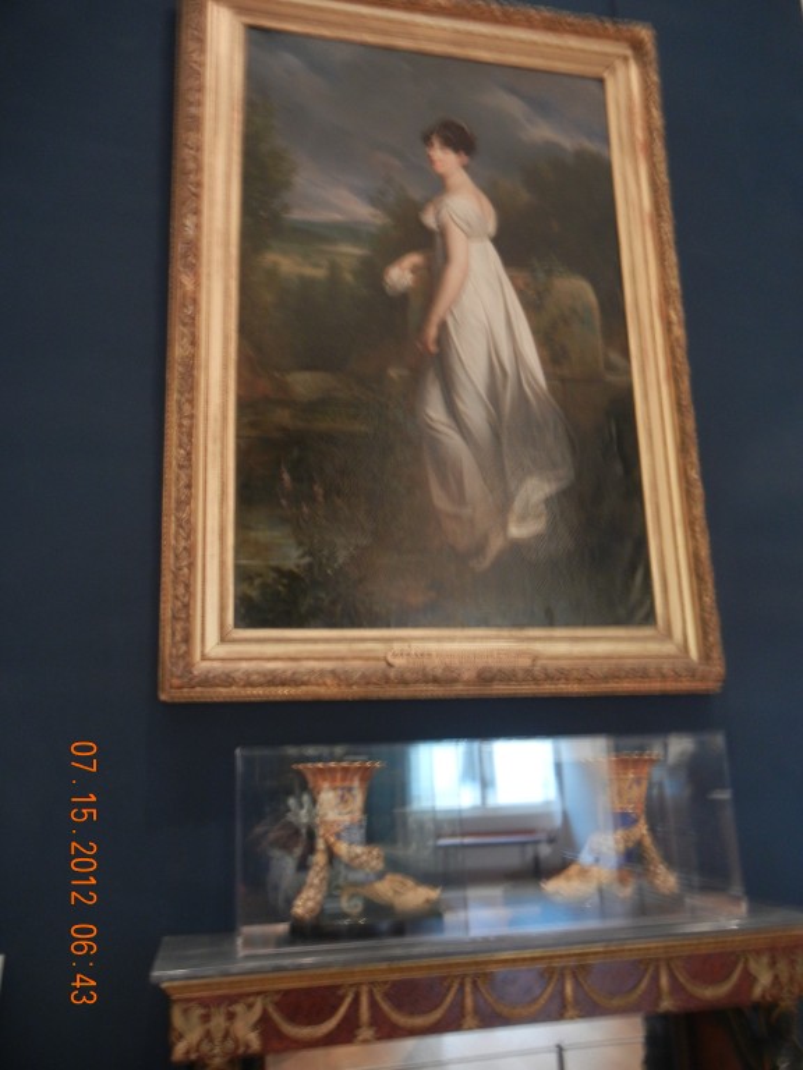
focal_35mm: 30
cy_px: 535
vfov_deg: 60.0
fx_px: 928
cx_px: 402
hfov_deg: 46.8
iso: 252
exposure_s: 1
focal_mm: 5.4
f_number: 3.5
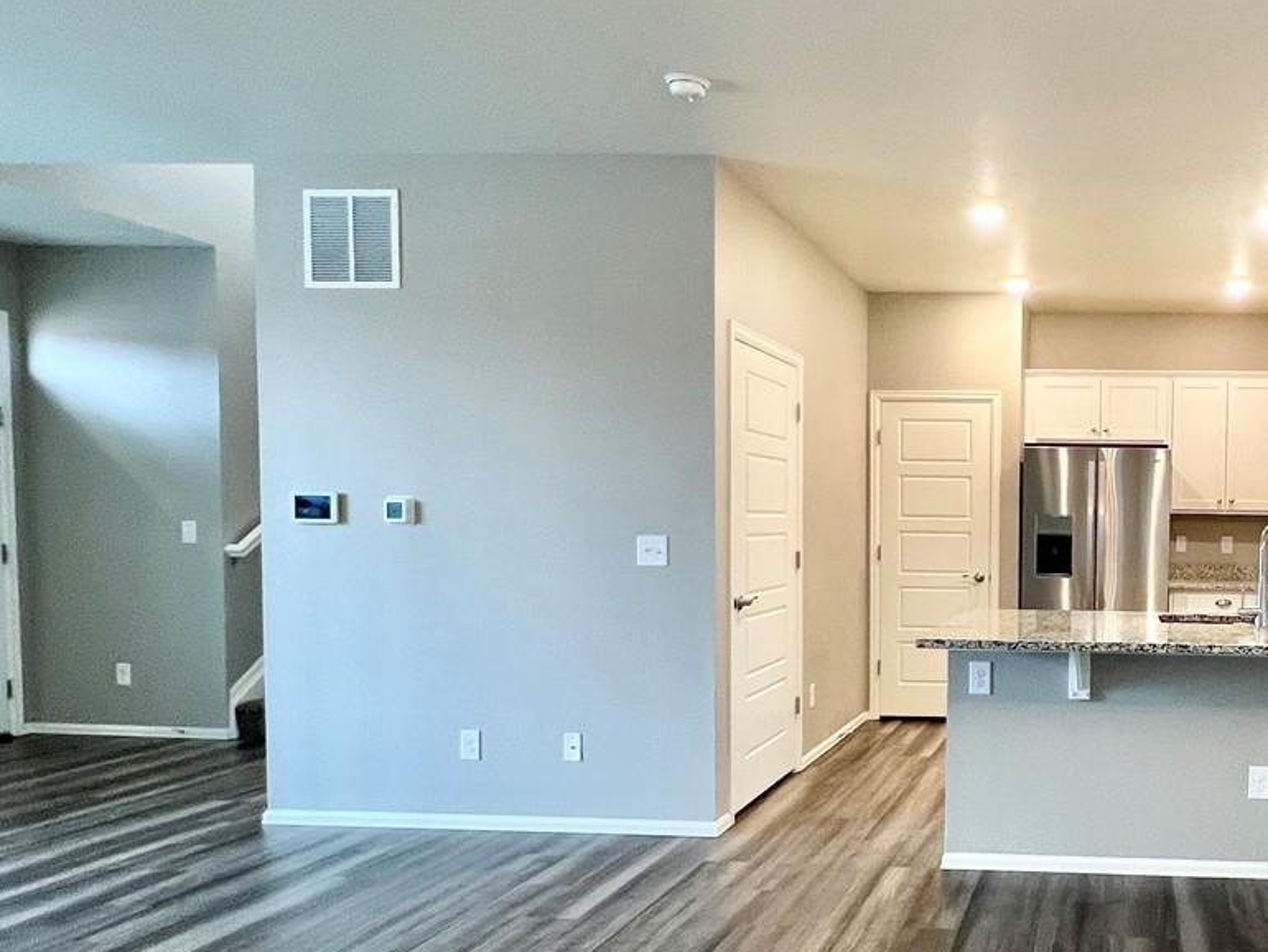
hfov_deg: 58.3
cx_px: 1080
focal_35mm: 27
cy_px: 578
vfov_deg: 51.0
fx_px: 989
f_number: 1.8
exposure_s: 1/60
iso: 200
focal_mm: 1.57
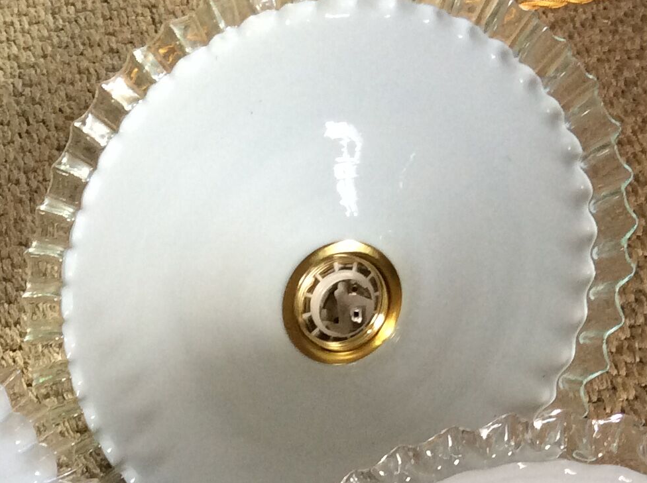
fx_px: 1586
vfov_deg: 16.5
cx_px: 243
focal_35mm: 85
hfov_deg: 23.0
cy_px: 598
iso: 80
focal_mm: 3.3
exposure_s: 1/25
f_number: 2.4
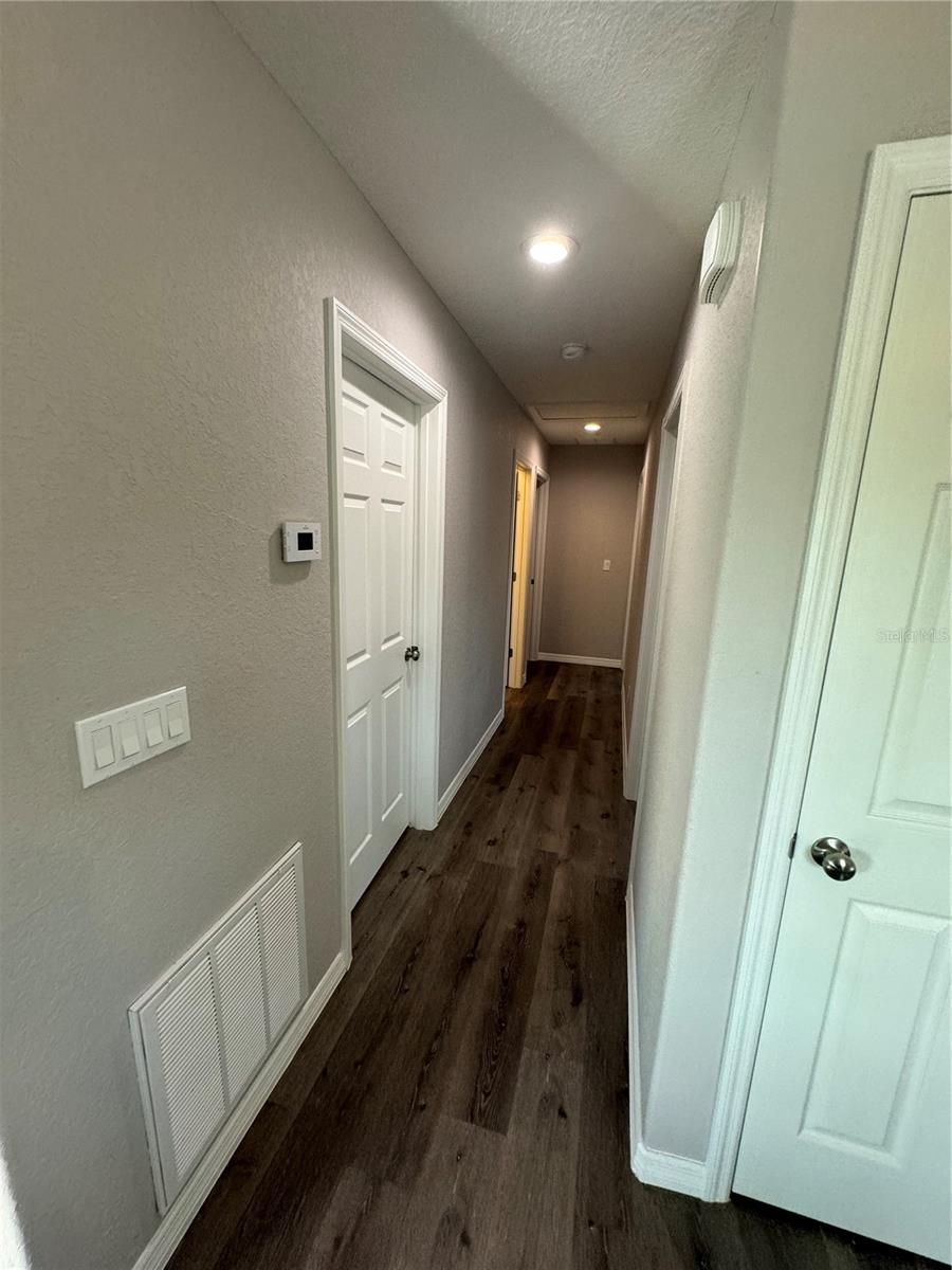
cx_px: 476
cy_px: 635
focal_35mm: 14
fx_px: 513
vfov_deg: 102.1
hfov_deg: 85.7
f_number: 2.2
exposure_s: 1/120
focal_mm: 2.22
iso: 250
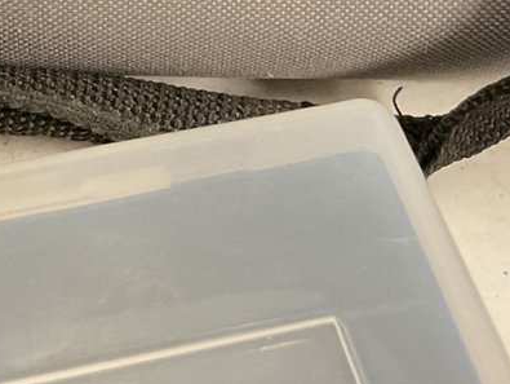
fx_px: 1637
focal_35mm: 111
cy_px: -303
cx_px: 218
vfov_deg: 12.3
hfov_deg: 17.7
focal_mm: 3
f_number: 1.8
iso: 500
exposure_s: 1/30
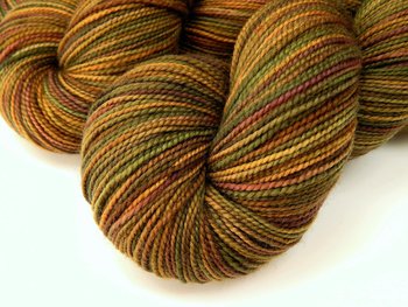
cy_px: 154
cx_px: 204
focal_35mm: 35
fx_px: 413
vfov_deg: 40.7
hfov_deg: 52.6
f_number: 3.3
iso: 125
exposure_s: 1/40
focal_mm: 6.1
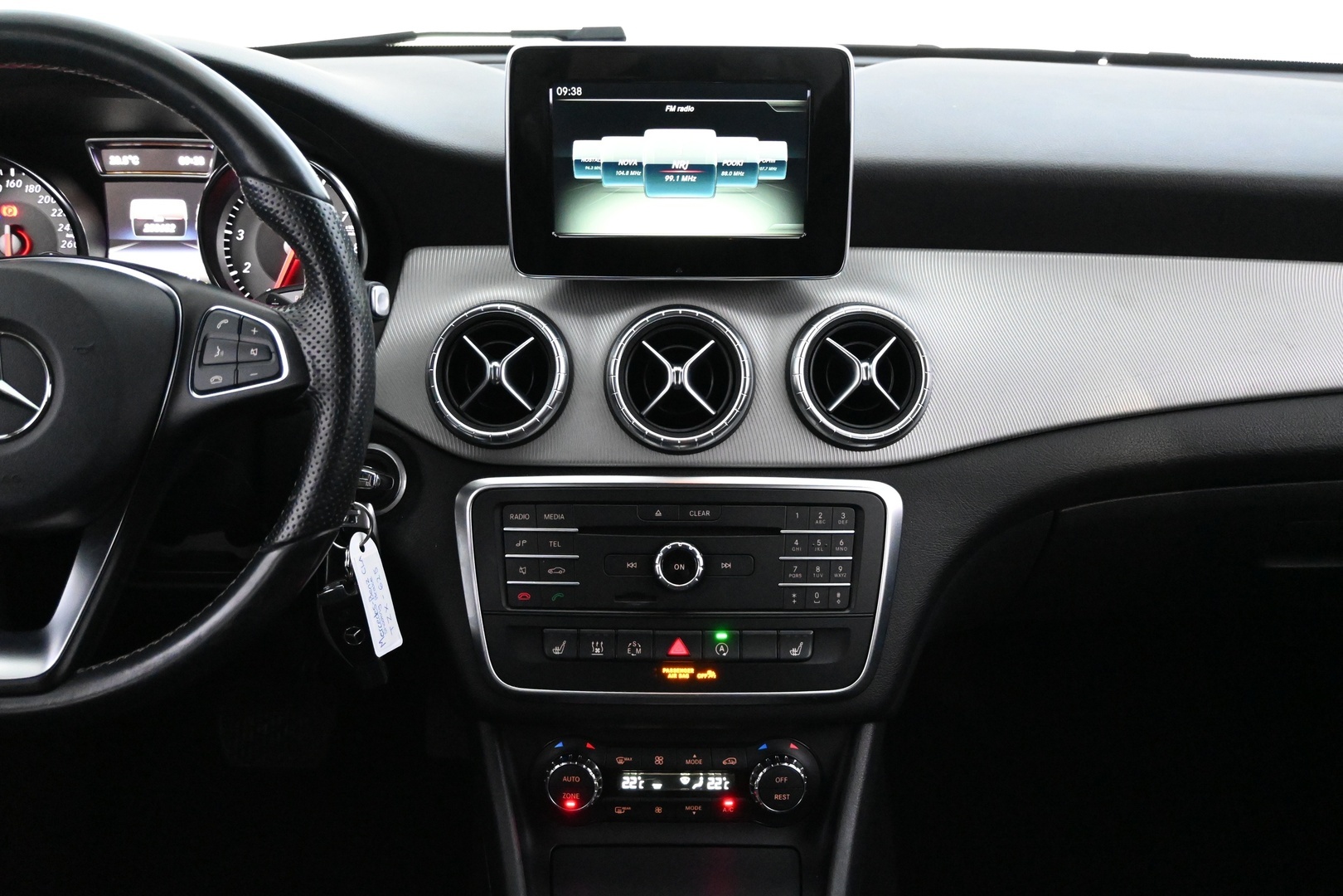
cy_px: 448
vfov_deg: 32.4
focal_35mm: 41
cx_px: 672
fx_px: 1539
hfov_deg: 47.2
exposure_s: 1/40
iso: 8000
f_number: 4.5
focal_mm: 27.5
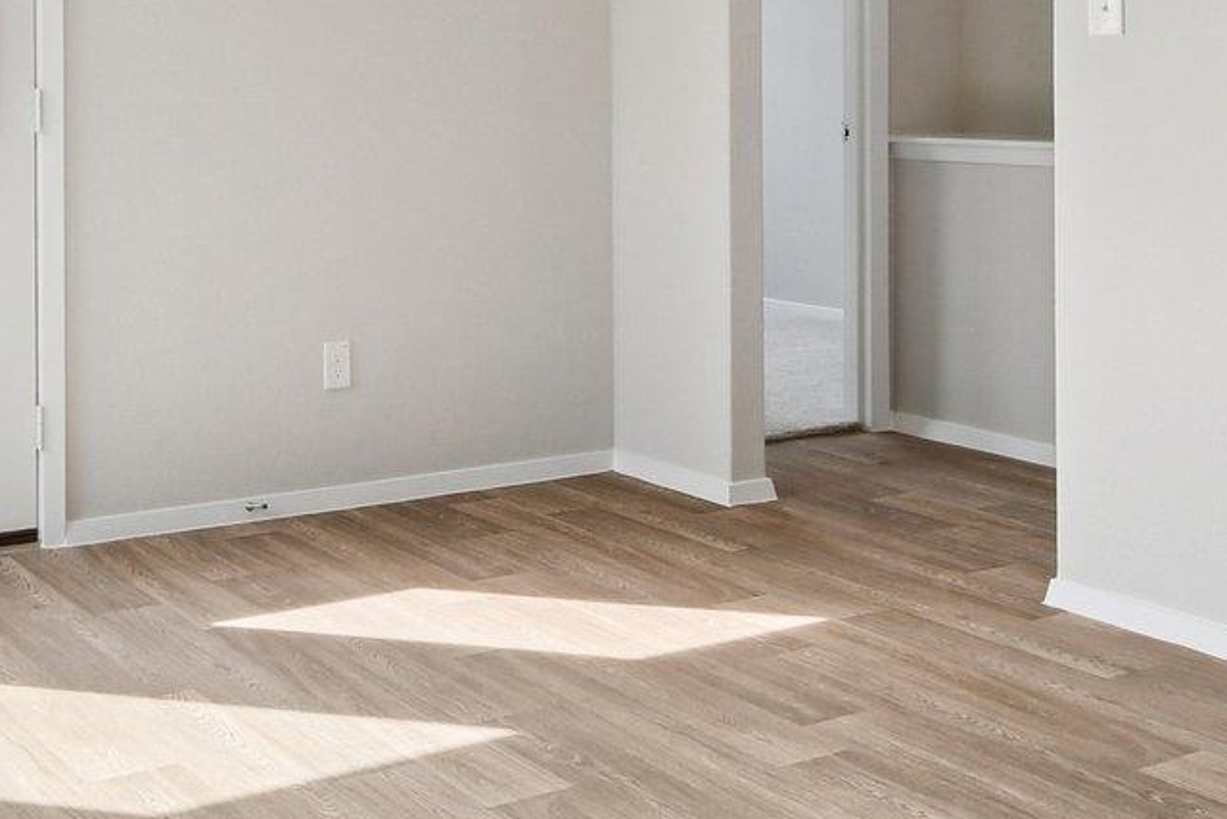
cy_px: -5
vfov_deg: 26.5
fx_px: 1636
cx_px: 320
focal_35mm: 48
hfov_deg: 40.1
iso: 400
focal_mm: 10
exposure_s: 1/400
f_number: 8
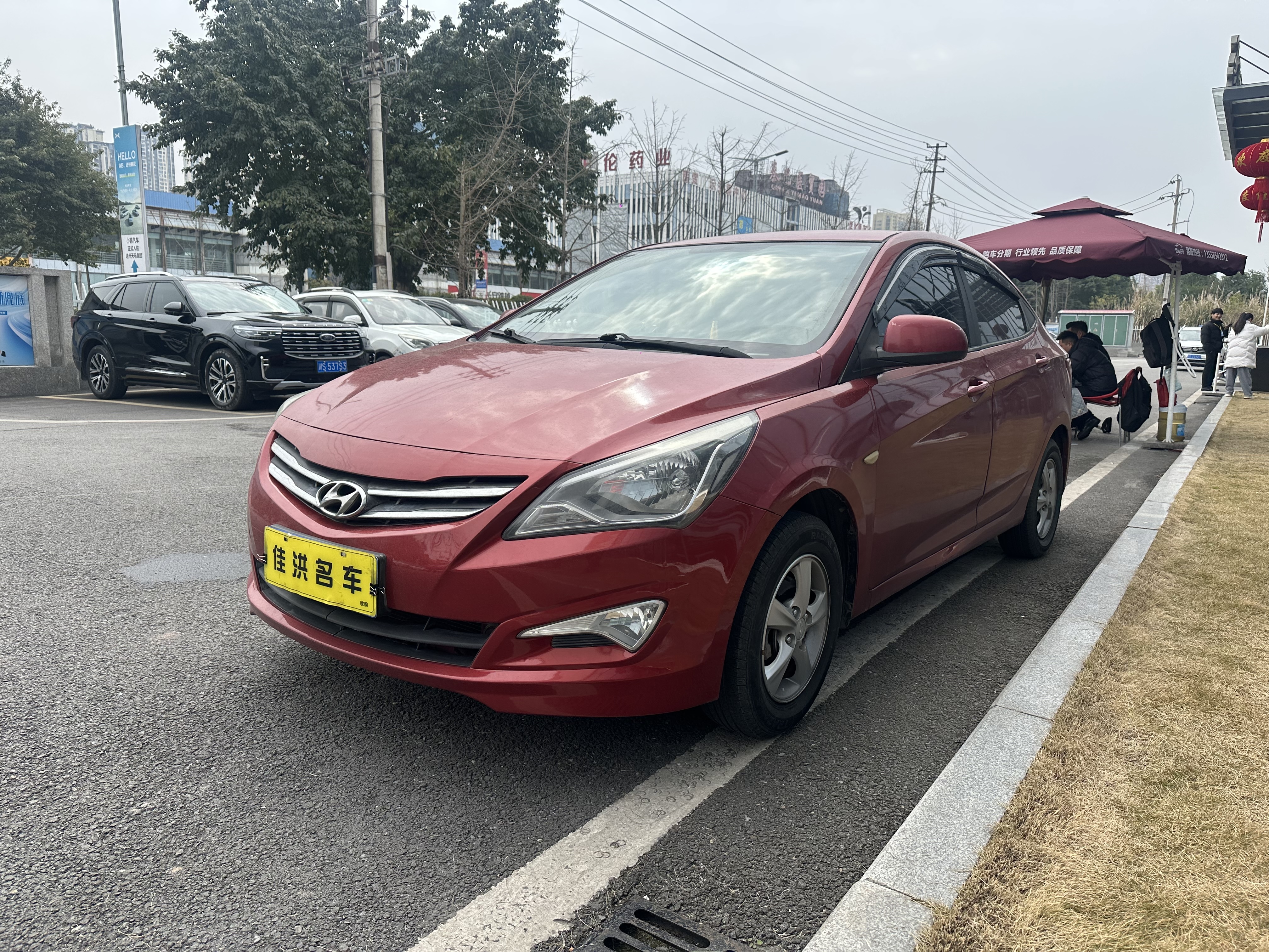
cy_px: 476
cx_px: 634
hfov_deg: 71.6
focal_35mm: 24
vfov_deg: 56.8
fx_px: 880
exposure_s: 1/1779
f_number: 1.78
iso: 80
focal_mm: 6.86
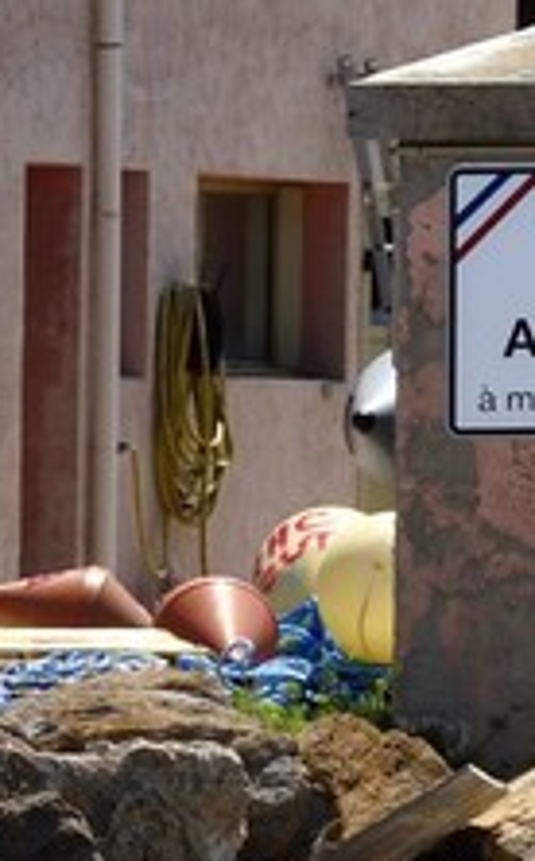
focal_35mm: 1103
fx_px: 25832
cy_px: -155
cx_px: 2830
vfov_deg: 1.9
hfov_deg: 1.2
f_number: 8
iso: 200
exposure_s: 1/640
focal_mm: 150
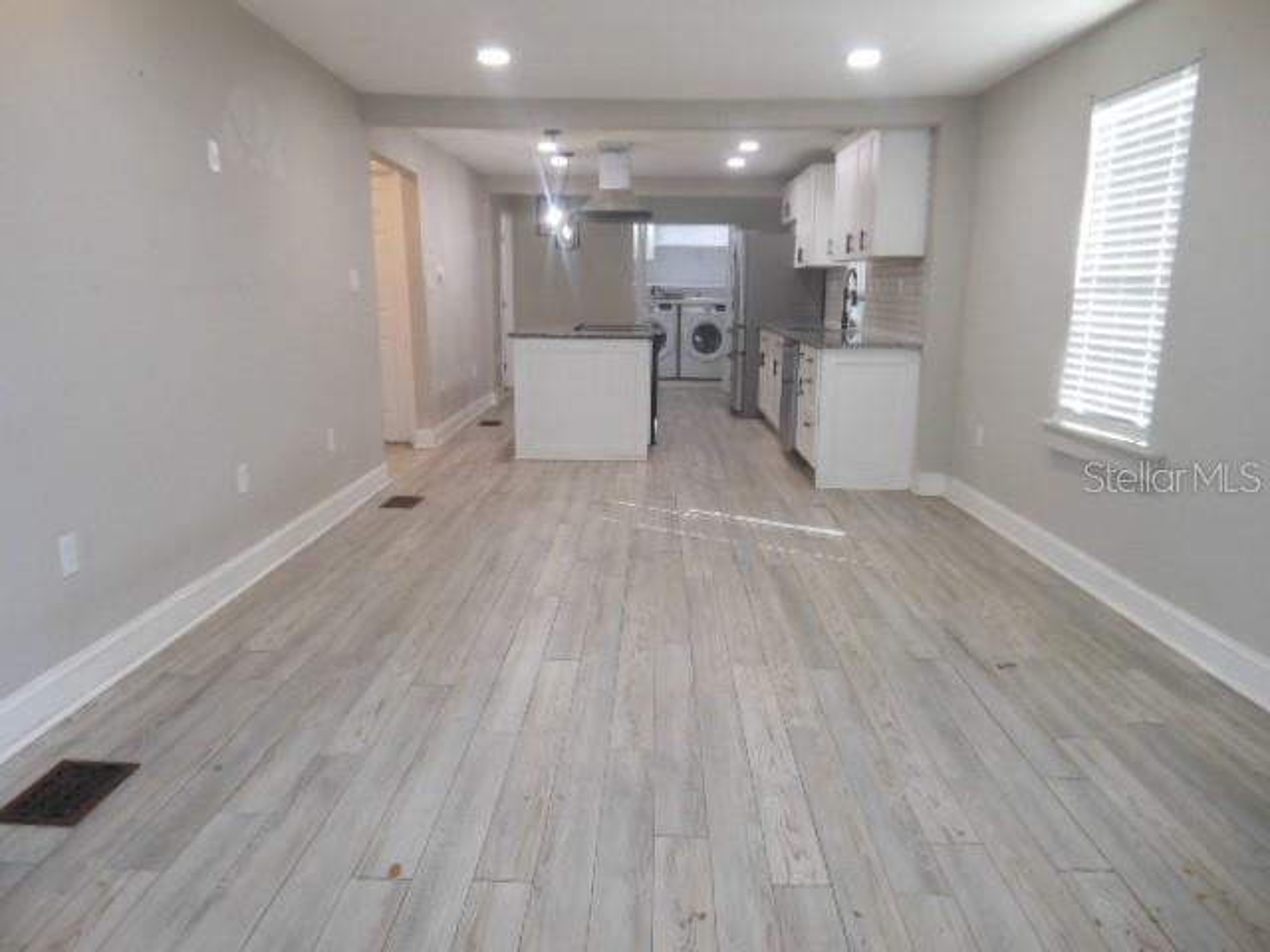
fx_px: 917
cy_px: 476
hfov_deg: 69.4
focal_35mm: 25
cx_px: 635
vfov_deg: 54.9
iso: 160
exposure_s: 1/30
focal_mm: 4.5
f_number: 3.2
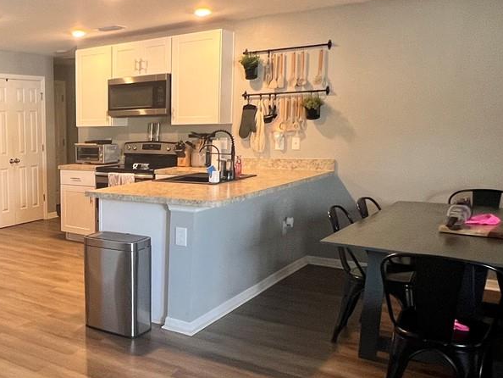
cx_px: 36
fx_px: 509
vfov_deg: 40.7
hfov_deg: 46.6
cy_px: 210
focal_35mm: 35
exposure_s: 1/60
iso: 200
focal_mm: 1.57
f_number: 1.8
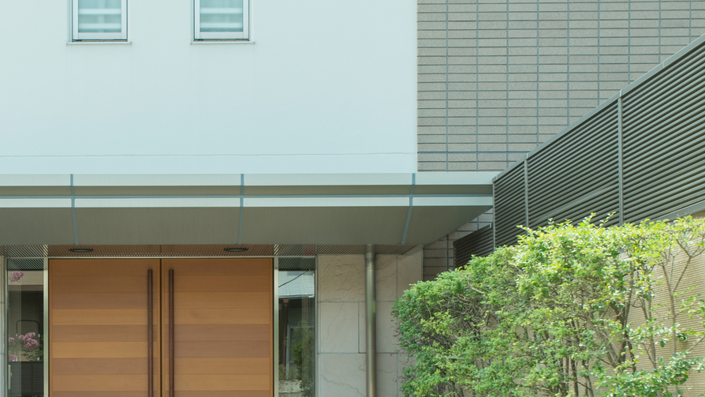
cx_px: 162
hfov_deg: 25.5
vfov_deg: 14.5
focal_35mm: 82
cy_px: 394
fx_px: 1533
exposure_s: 1/320
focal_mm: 35
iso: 100
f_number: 4.5
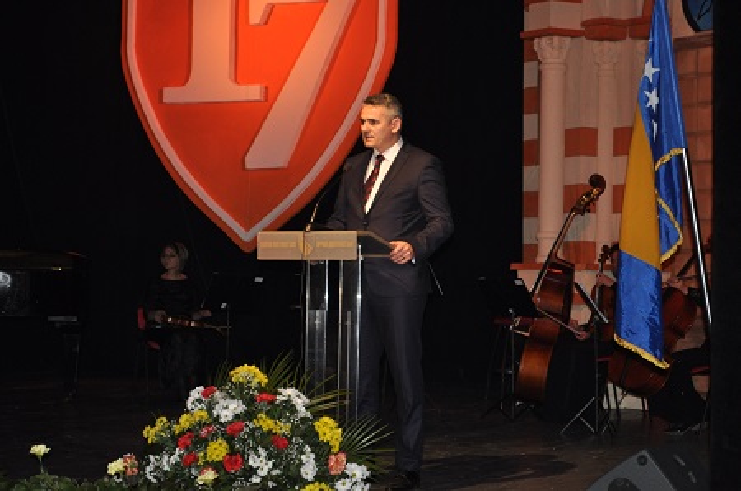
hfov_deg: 24.7
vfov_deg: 16.5
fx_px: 1695
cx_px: 370
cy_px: 246
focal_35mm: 82
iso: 800
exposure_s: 1/60
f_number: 5.6
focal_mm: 55
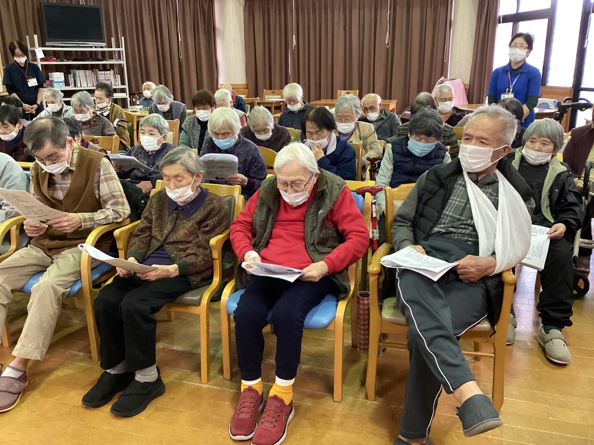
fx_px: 532
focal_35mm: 31
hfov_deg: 58.4
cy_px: 222
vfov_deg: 45.4
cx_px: 297
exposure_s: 1/40
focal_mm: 3.3
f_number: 2.4
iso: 320
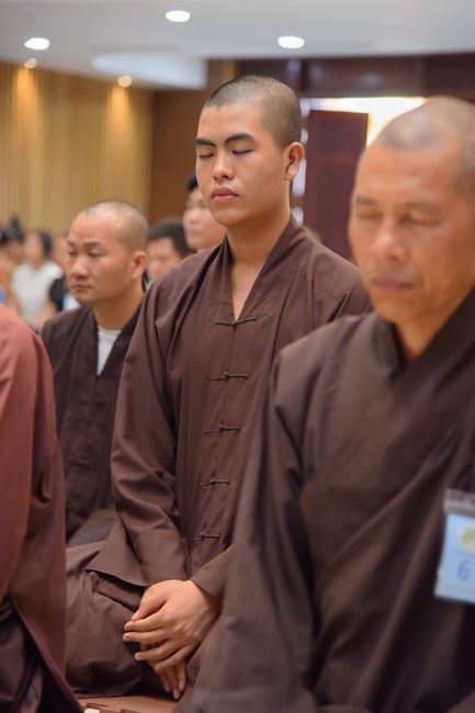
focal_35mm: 105
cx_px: 238
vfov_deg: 19.5
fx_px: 2079
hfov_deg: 13.0
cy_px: 356
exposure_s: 1/80
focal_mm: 105
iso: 1250
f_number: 4.5
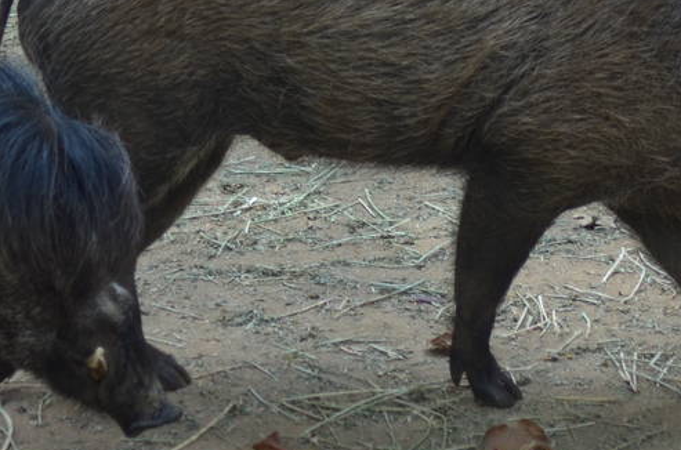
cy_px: -68
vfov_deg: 2.5
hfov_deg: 3.9
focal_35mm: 536
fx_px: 10113
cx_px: 463
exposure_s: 1/400
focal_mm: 110
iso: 400
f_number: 5
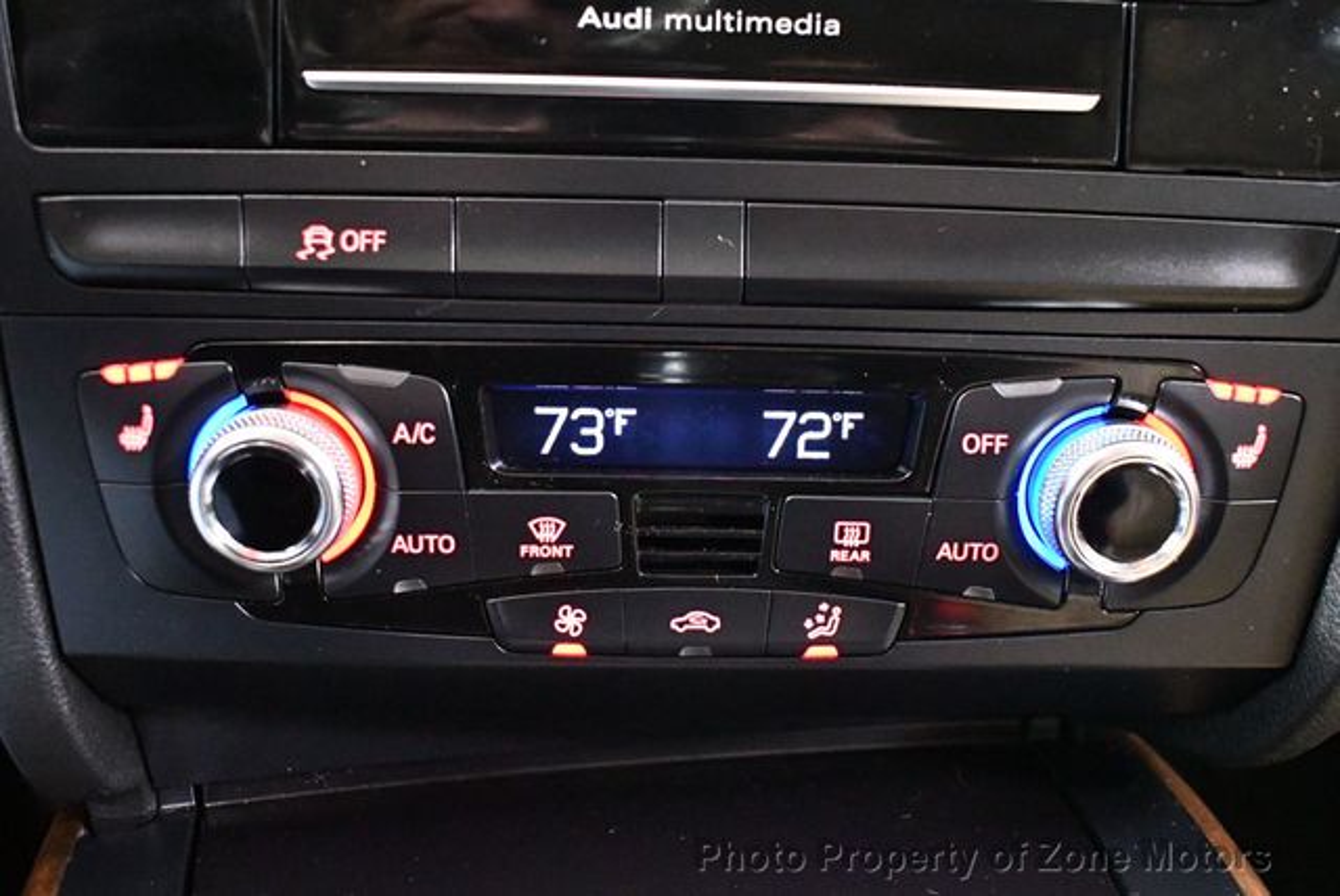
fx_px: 1341
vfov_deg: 36.9
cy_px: 448
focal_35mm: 36
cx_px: 670
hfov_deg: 53.1
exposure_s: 1/60
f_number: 3.5
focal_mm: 18
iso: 12800
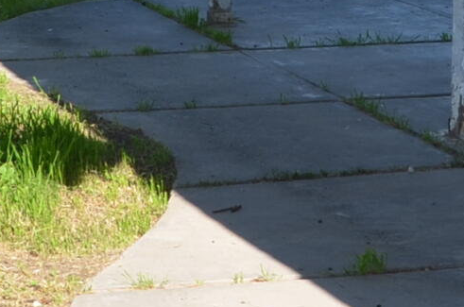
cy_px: -306
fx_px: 2122
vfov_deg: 7.9
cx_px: 421
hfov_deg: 12.4
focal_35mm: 165
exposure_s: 1/250
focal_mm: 18
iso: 100
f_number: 7.1
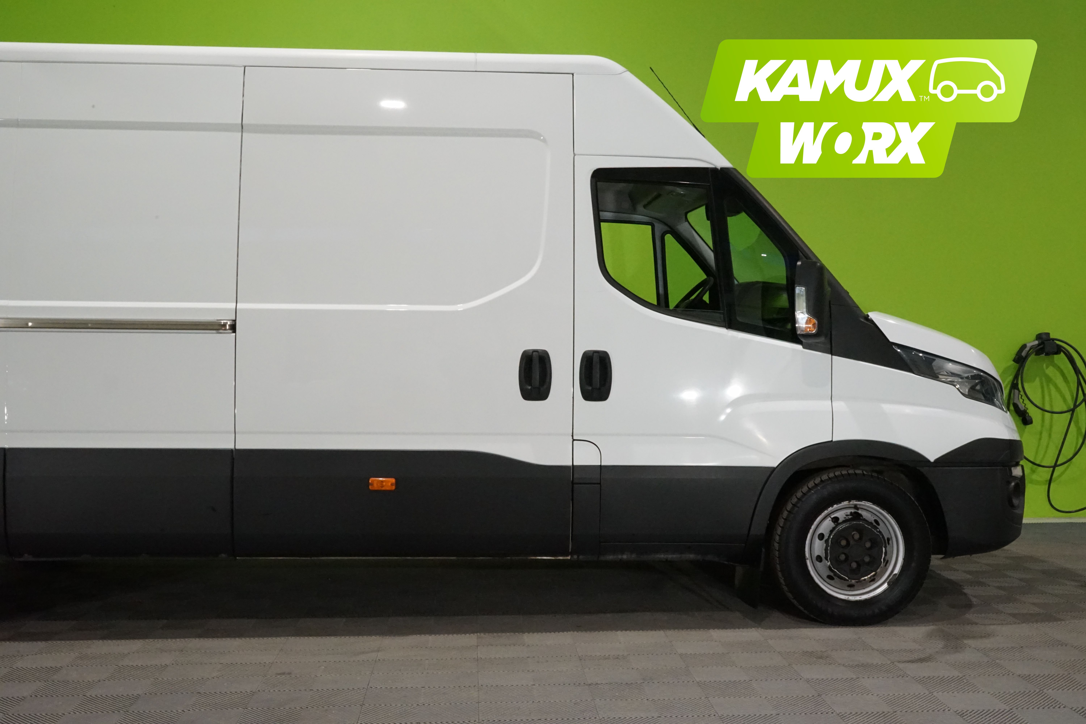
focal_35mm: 39
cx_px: 543
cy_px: 362
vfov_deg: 34.2
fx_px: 1176
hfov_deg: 49.6
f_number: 25
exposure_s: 1/25
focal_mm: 39
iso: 6400
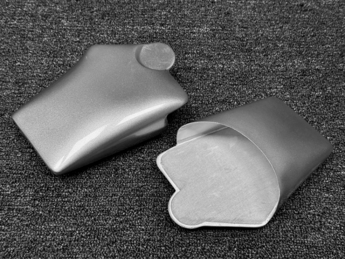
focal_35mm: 48
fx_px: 478
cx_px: 172
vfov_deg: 30.3
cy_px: 130
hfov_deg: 39.7
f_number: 1.78
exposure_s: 1/100
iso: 50
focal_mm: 6.76
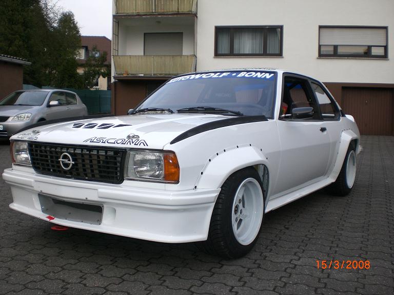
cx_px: 197
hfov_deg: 49.0
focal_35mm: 38
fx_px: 433
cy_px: 148
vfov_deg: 37.7
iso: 100
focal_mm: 6.3
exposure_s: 1/250
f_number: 3.1
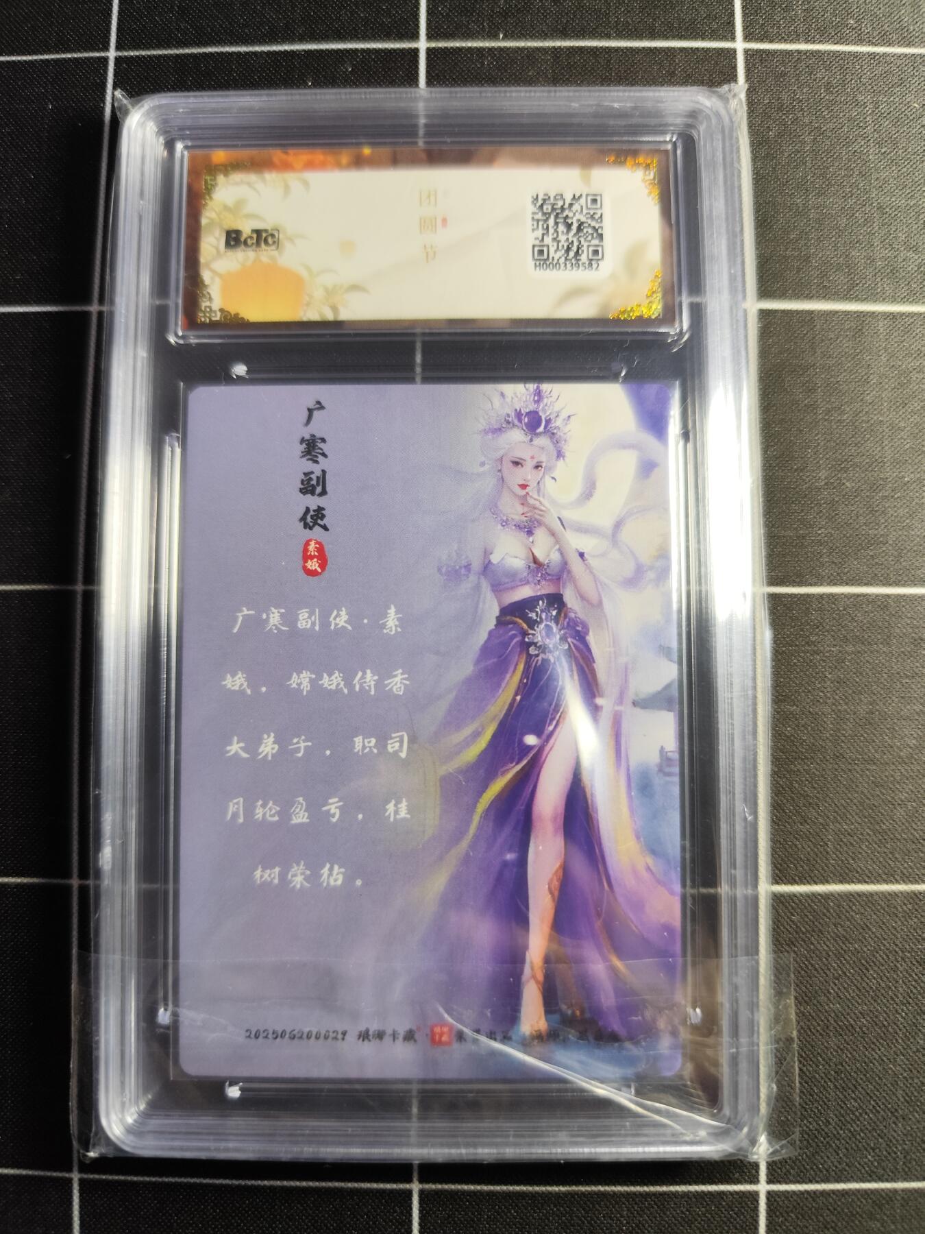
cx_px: 462
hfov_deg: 58.9
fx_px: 819
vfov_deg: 73.9
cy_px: 617
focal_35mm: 23
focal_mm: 6.14
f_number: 1.65
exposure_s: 1/100
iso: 500
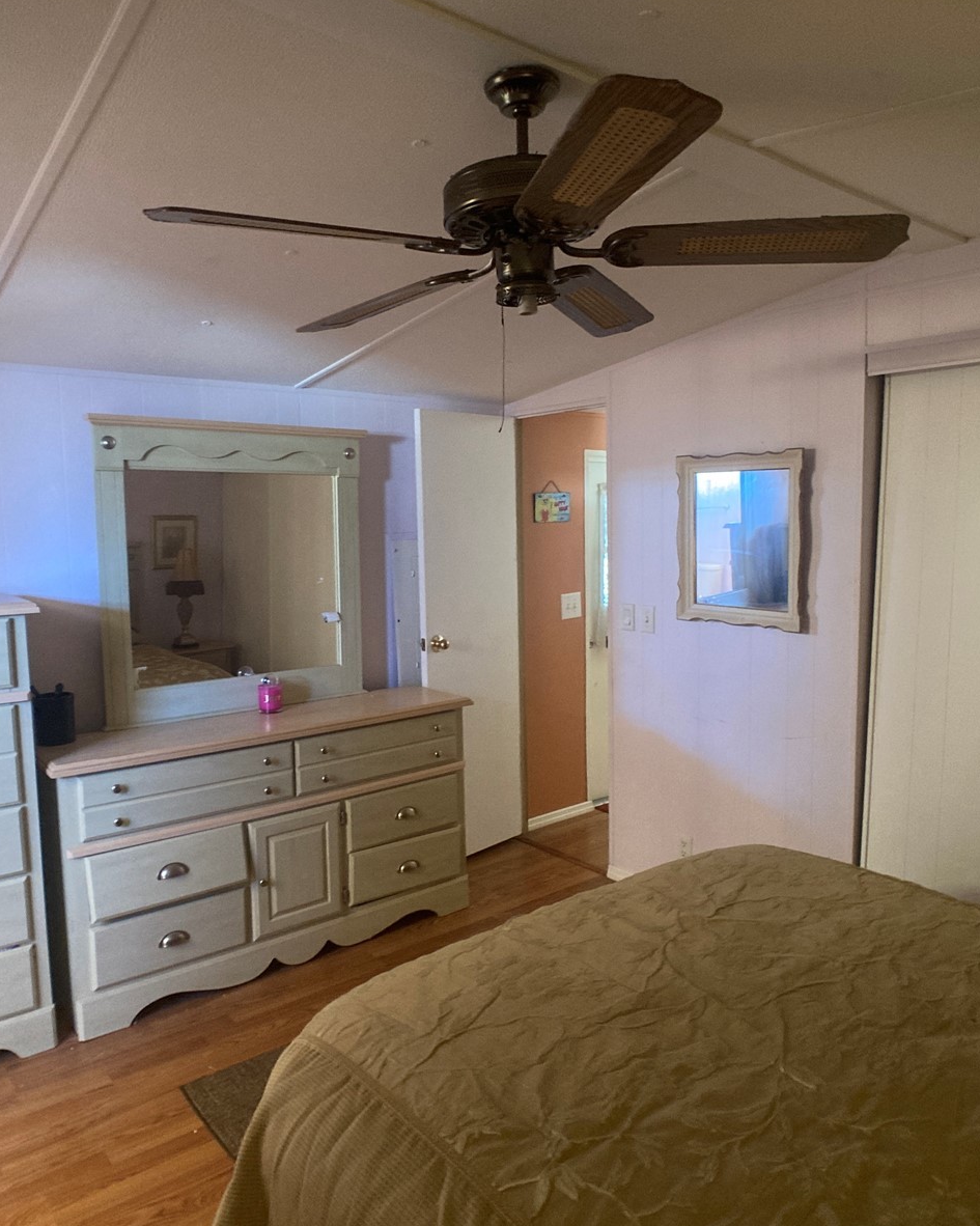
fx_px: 1342
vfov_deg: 49.1
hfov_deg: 40.1
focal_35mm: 37
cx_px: 478
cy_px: 612
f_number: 1.8
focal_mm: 3.99
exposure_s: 1/30
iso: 400
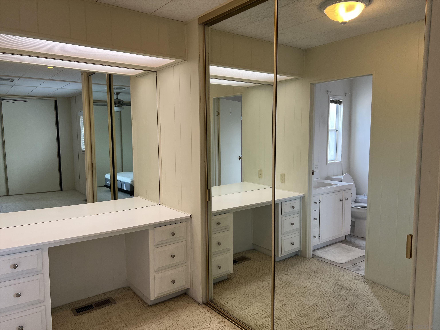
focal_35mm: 26
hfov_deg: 67.3
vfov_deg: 53.1
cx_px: 220
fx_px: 330
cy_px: 165
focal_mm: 5.7
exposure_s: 1/120
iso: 100
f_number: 1.5
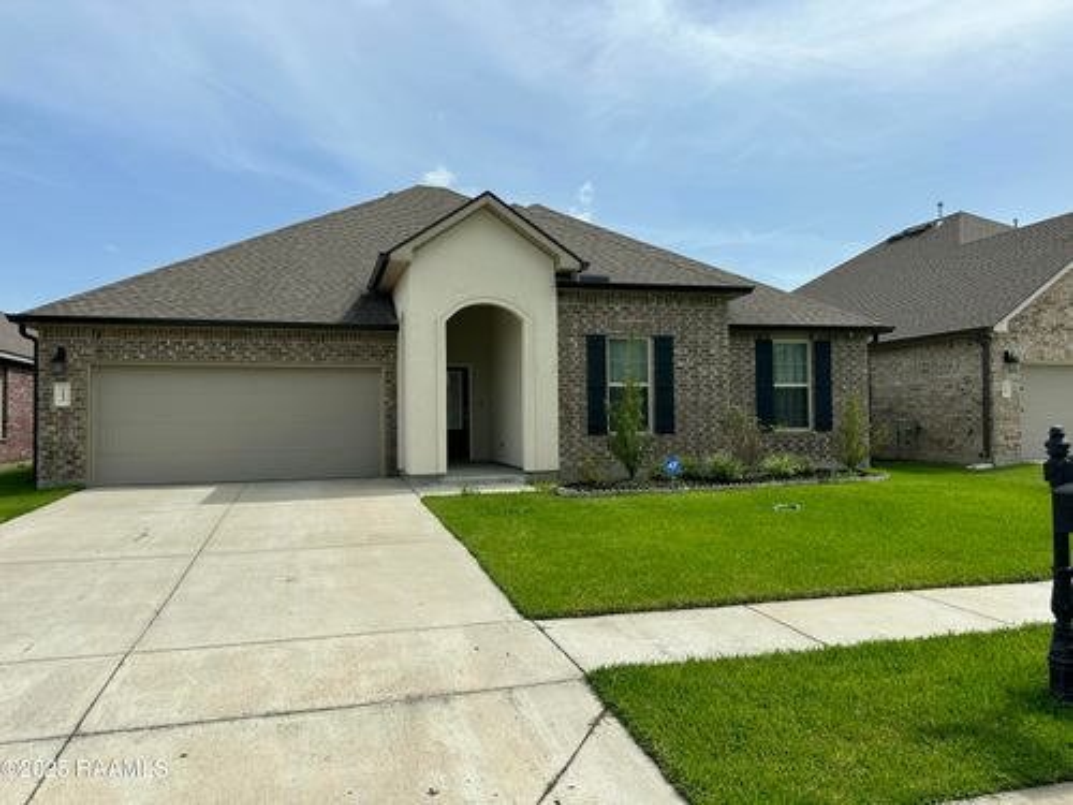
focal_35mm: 24
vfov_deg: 56.8
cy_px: 402
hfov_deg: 71.6
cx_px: 536
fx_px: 744
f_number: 1.78
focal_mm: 6.86
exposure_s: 1/6211
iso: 80
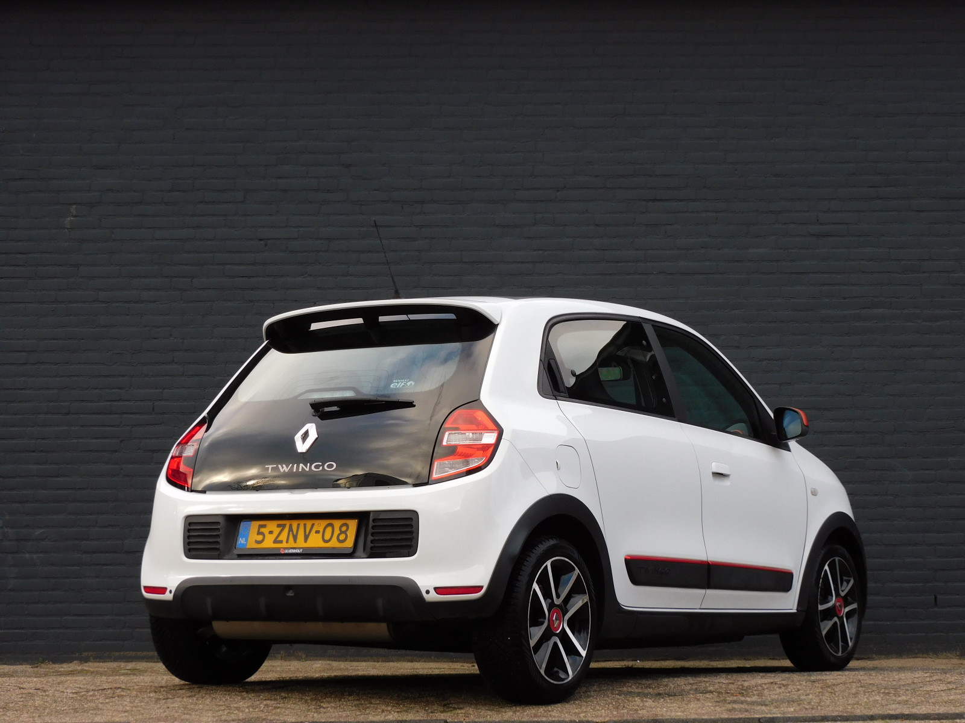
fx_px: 2230
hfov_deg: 24.4
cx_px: 482
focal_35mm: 80
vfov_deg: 18.4
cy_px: 362
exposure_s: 1/100
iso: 125
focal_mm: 14.3
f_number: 4.5
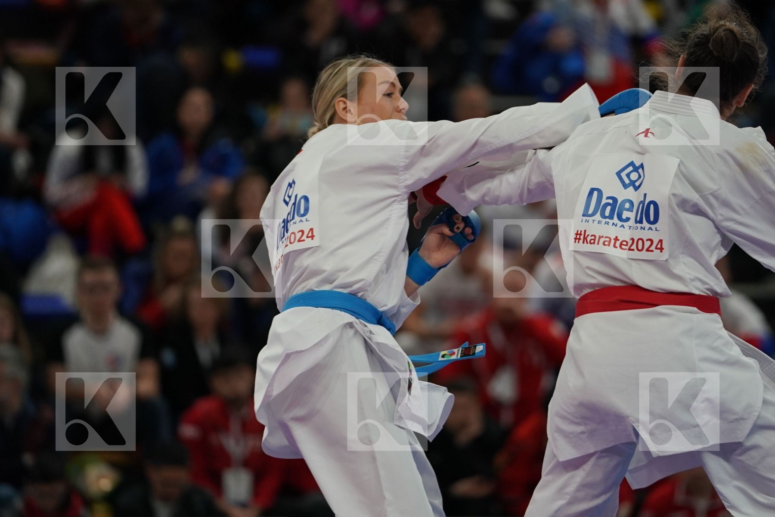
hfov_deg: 6.9
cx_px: 388
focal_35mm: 300
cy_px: 258
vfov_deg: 4.6
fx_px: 6458
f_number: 2.8
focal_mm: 200
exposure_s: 1/1000
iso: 1250
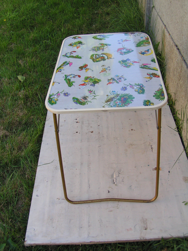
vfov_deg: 49.0
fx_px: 275
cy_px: 126
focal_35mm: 38
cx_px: 94
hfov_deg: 37.7
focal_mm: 5.8
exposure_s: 1/100
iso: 50
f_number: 4.5
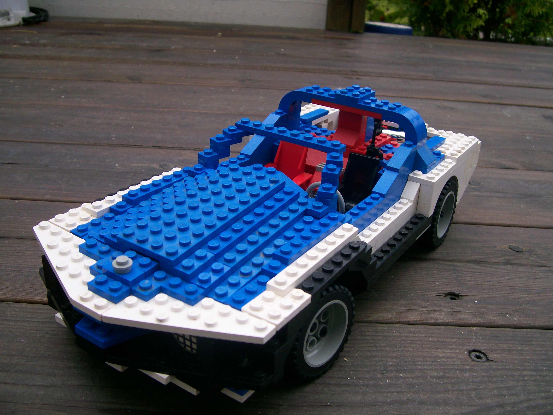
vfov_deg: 40.7
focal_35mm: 35
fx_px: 559
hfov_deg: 52.6
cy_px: 208
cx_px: 276
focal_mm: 5.8
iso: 80
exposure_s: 1/131
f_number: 2.8
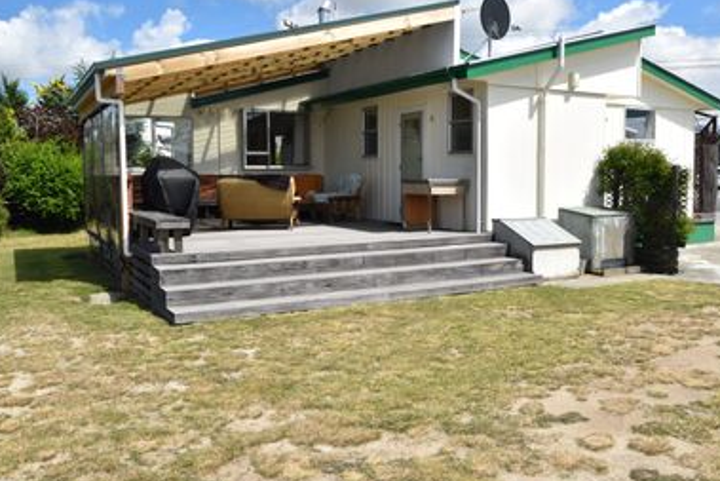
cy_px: 227
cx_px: 403
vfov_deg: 41.6
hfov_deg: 59.1
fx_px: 633
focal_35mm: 32
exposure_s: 1/200
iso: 100
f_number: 13
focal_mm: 17
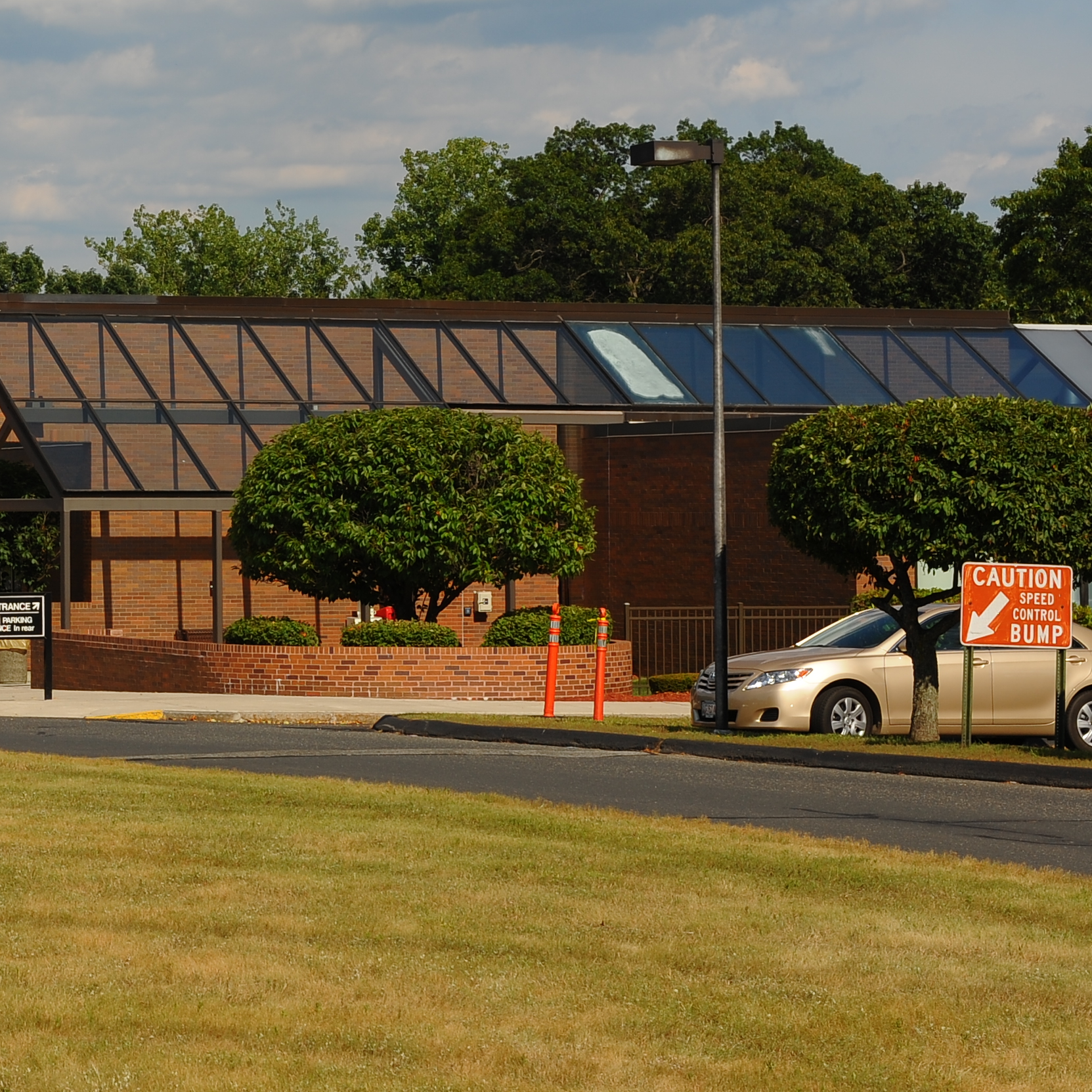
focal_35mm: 113
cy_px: 320
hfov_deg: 15.1
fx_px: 4033
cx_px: -20
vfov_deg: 15.4
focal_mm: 52
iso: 200
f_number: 11
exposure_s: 1/500
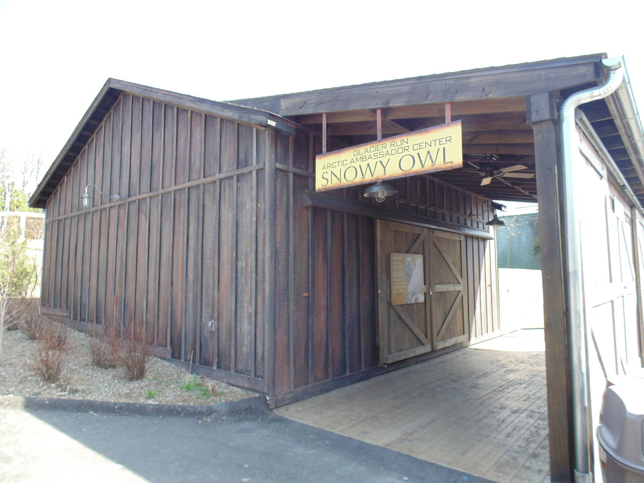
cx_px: 322
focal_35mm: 22
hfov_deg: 76.4
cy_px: 242
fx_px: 409
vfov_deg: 61.1
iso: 80
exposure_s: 1/125
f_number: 3.1
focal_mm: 4
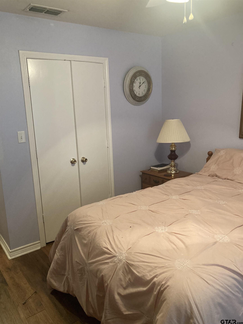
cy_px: 162
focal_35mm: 28
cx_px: 122
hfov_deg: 49.7
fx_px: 262
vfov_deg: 63.4
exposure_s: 1/40
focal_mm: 3.99
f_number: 1.8
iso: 250
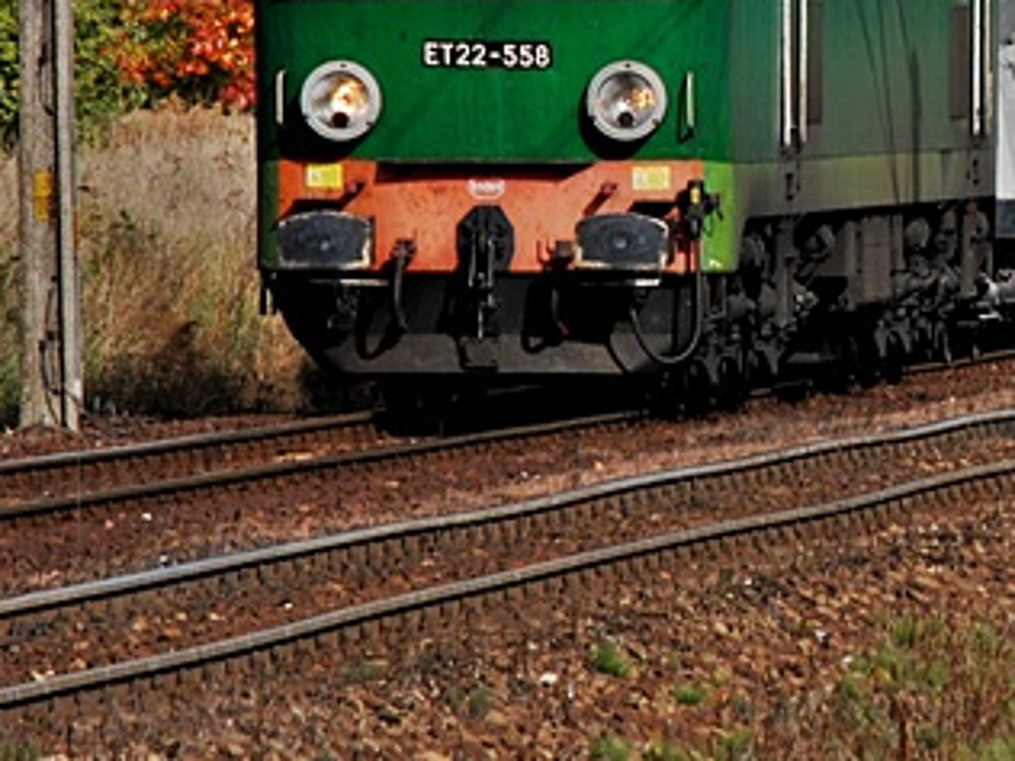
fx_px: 16255
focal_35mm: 554
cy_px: -138
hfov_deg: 3.6
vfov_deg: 2.7
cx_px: 1205
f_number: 9
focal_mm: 135
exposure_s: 1/320
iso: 100
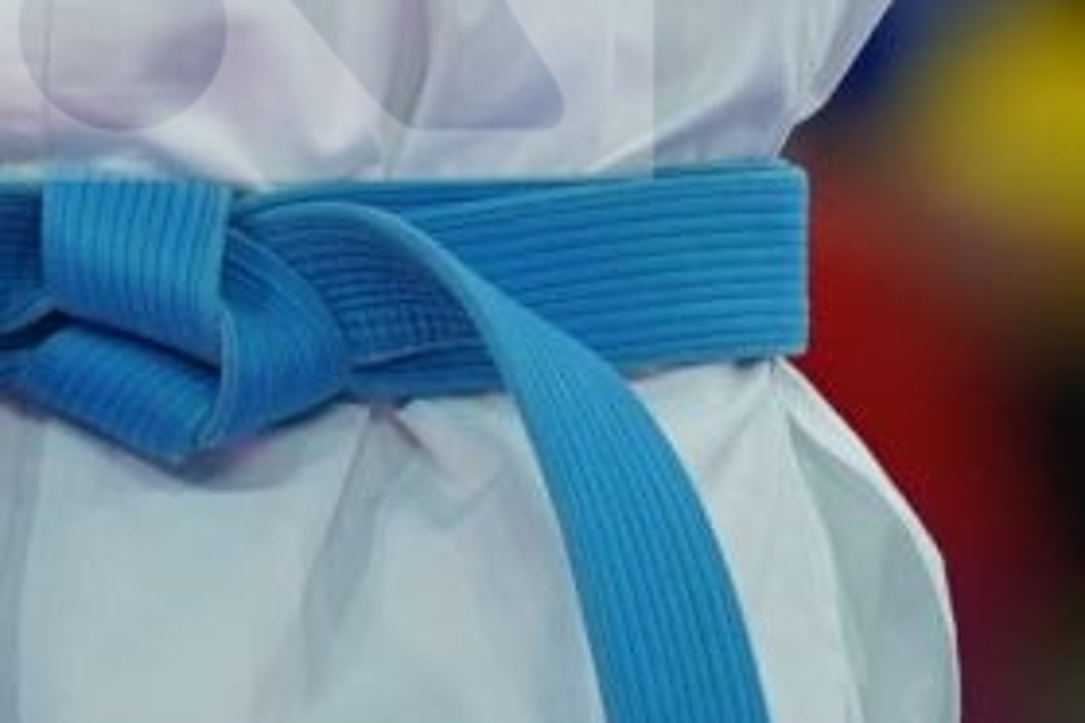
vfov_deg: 0.5
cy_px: -1555
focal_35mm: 2583
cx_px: 292
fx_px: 77843
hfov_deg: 0.8
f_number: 2.8
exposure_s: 1/320
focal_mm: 400
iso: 640
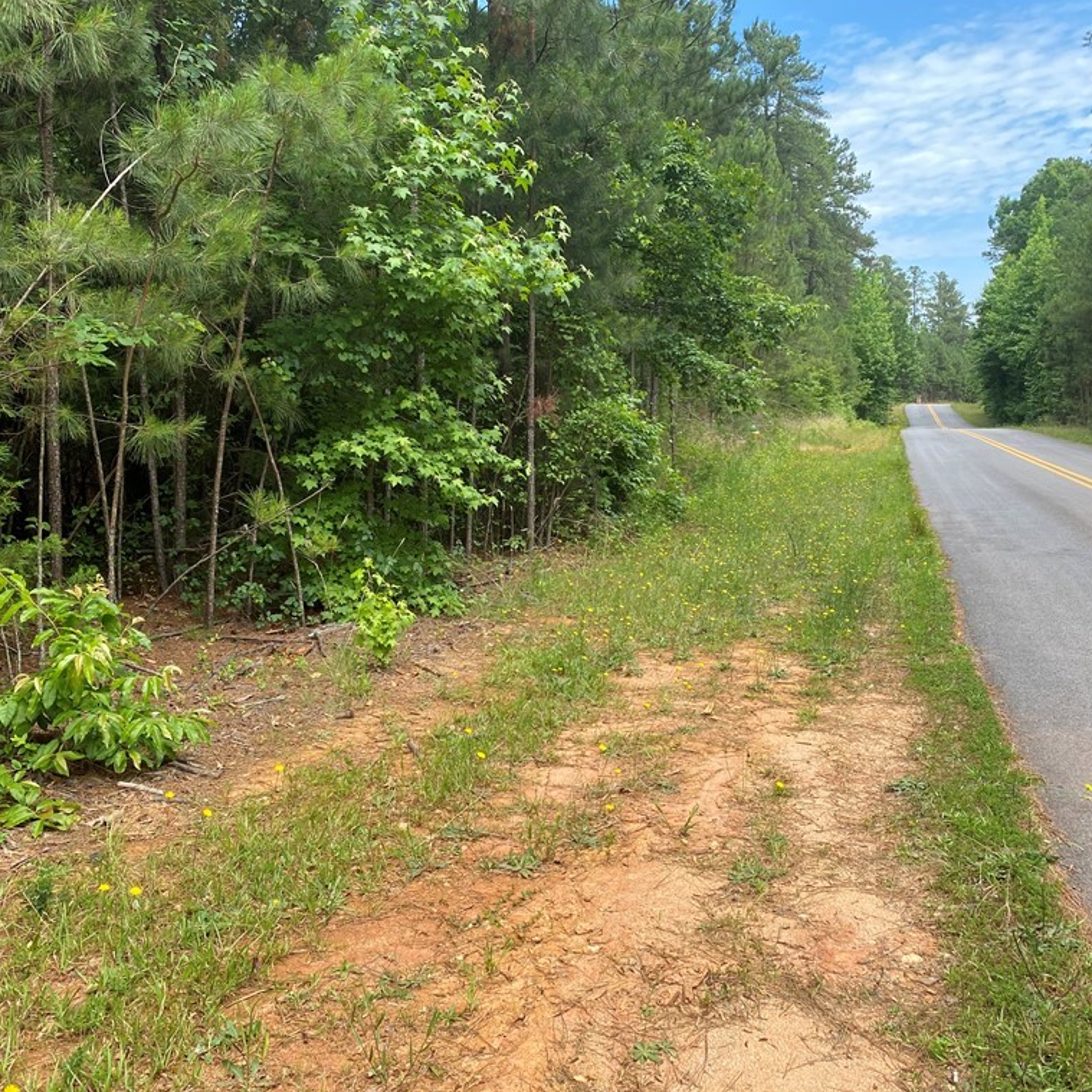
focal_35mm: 31
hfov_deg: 52.5
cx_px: 538
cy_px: 542
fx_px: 1106
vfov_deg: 52.5
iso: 32
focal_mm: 4.25
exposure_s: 1/706
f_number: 1.8
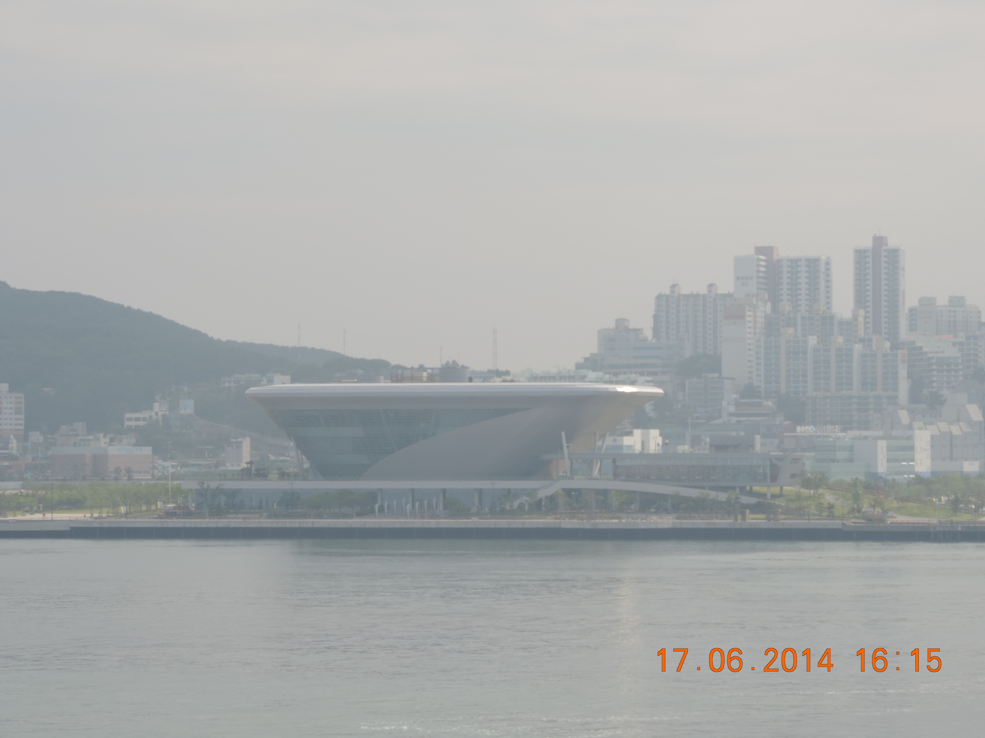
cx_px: 492
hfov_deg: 12.7
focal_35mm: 155
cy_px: 369
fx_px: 4411
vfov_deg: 9.6
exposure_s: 1/800
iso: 80
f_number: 4.4
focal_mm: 27.6
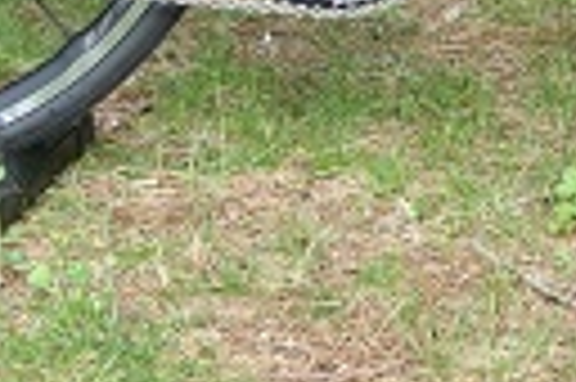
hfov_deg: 8.9
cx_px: 526
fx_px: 3675
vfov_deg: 5.8
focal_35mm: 230
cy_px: -467
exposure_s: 1/100
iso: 125
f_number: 3.5
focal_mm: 18.23
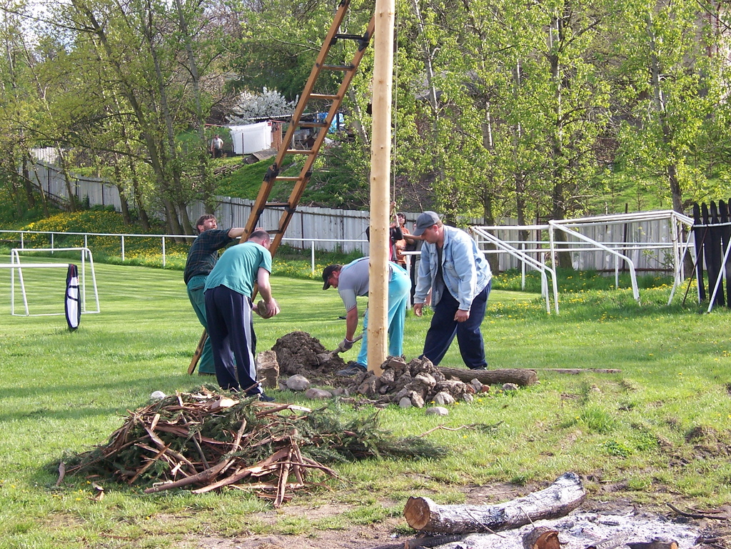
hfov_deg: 26.7
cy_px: 274
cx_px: 366
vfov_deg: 20.2
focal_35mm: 73
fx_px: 1542
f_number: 4.8
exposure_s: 1/125
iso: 80
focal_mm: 12.1
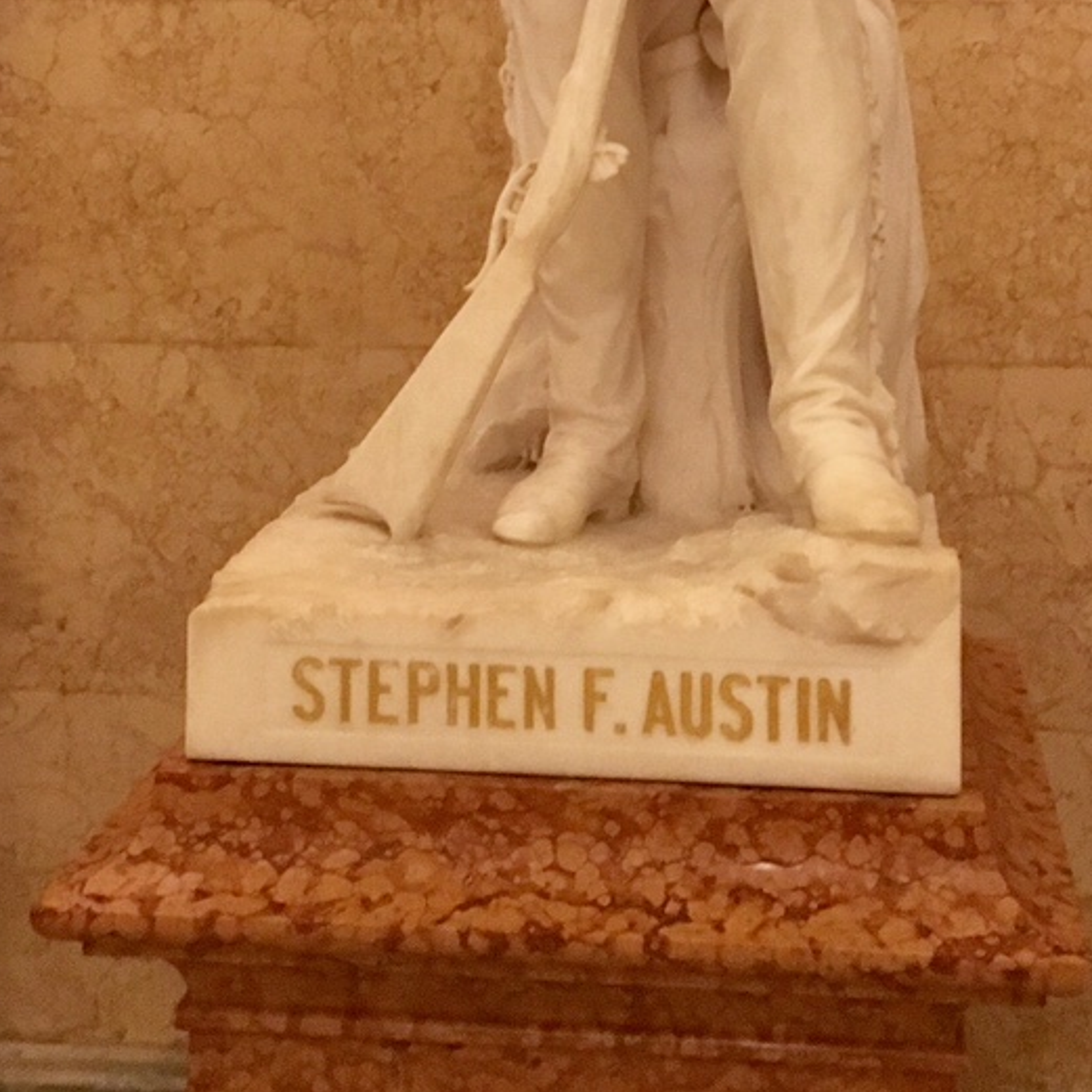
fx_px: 2248
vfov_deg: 25.7
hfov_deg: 27.3
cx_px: 604
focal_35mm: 63
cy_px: -34
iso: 250
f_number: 2.2
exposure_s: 1/15
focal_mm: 4.15
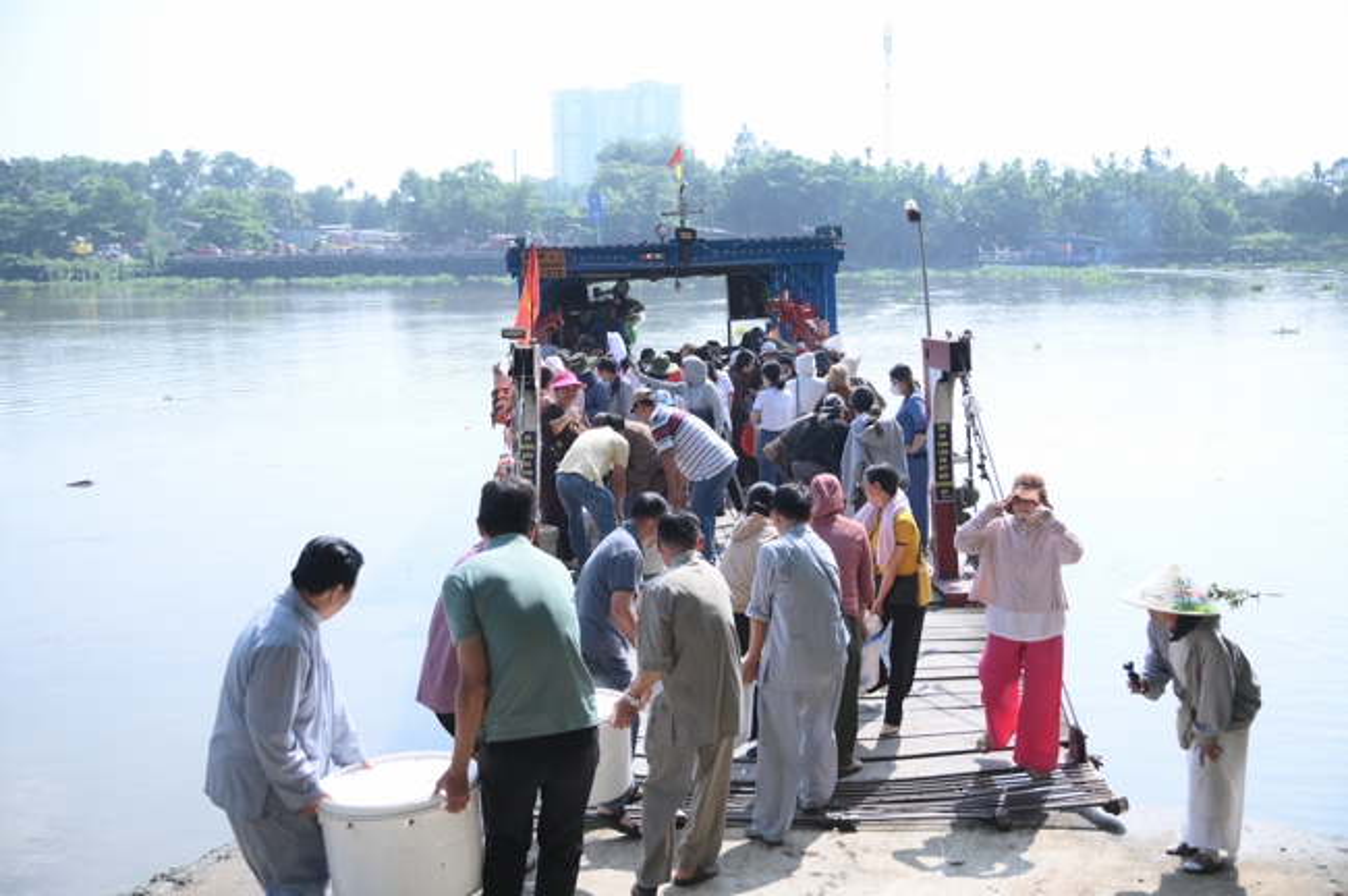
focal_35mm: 38
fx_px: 1421
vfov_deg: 35.0
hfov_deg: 50.7
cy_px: 448
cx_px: 674
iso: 500
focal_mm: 38
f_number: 4
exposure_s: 1/2000
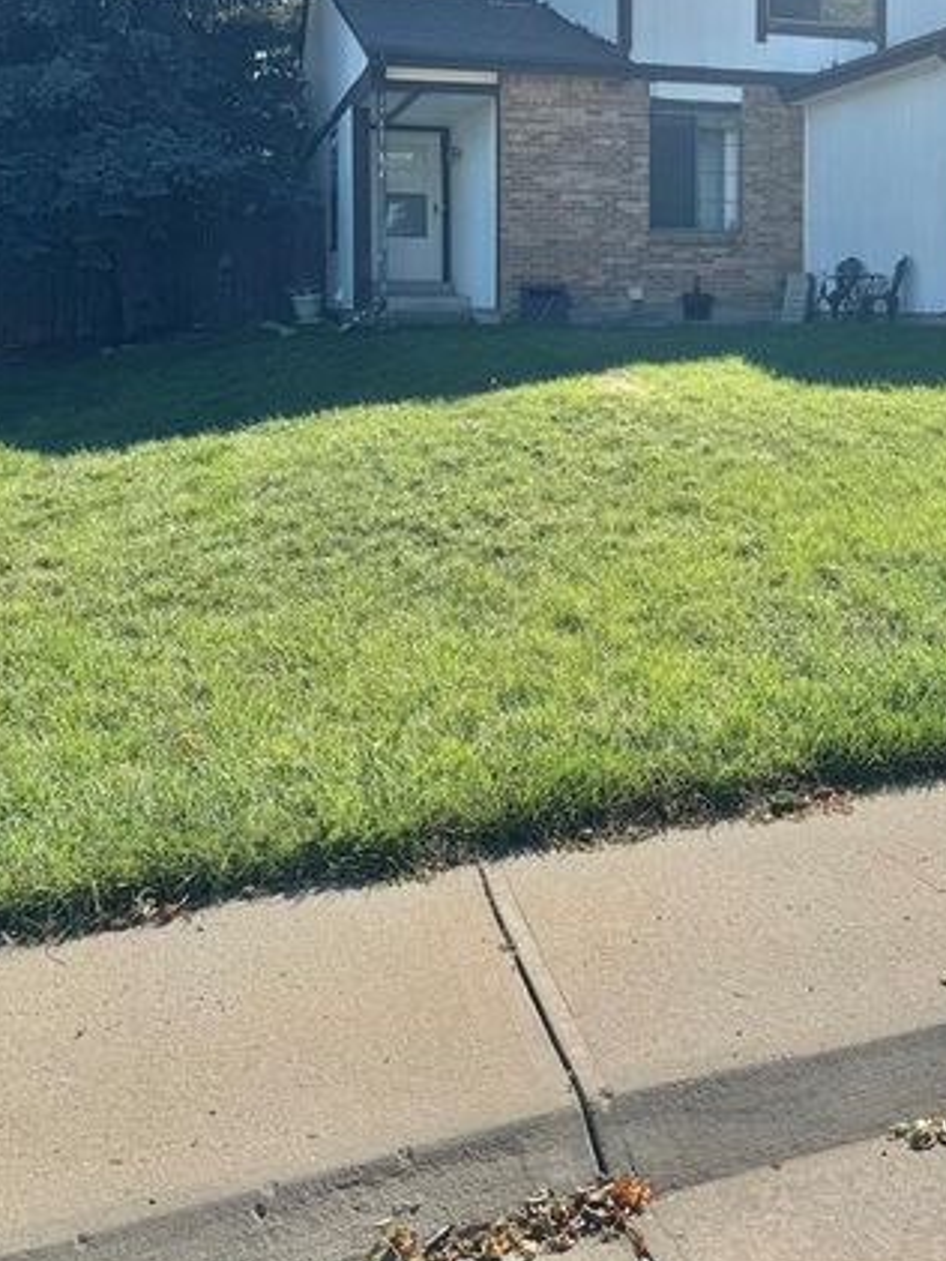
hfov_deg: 36.7
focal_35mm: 38
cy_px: 289
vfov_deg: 46.9
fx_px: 1384
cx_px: 727
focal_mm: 6.76
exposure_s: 1/5348
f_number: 1.78
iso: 80
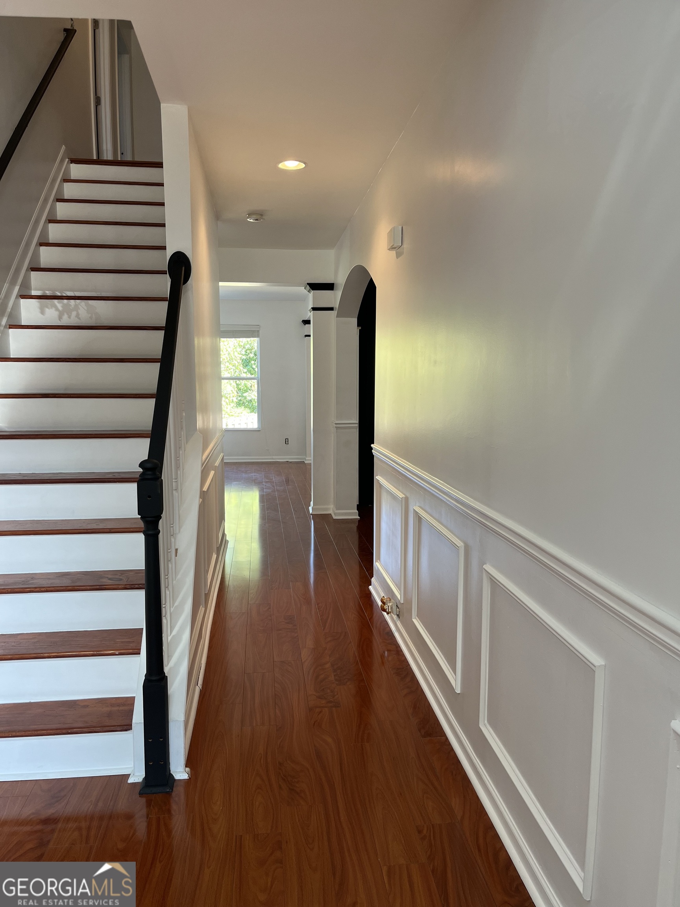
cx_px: 340
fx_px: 681
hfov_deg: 53.1
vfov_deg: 67.3
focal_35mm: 26
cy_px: 454
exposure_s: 1/60
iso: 64
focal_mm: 5.1
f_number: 1.6
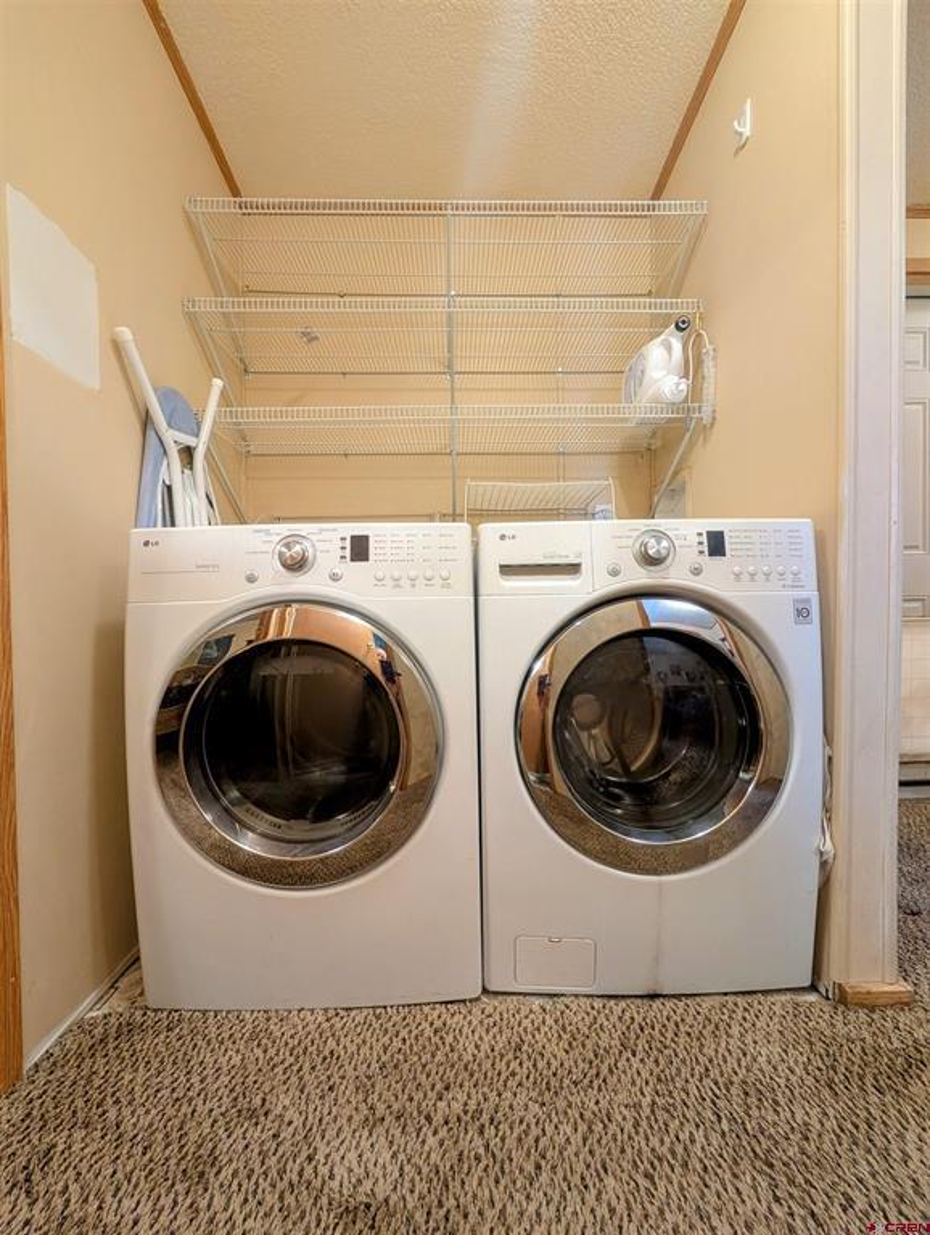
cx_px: 465
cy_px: 618
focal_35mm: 12
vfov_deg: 110.5
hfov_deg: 94.6
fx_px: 429
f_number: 1.7
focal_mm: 2.02
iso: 208
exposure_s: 1/30
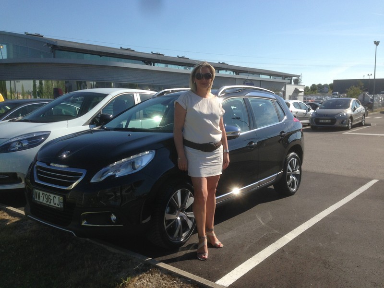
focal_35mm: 33
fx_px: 366
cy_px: 144
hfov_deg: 55.4
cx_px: 192
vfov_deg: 42.9
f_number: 2.4
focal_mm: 4.12
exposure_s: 1/1748
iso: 50
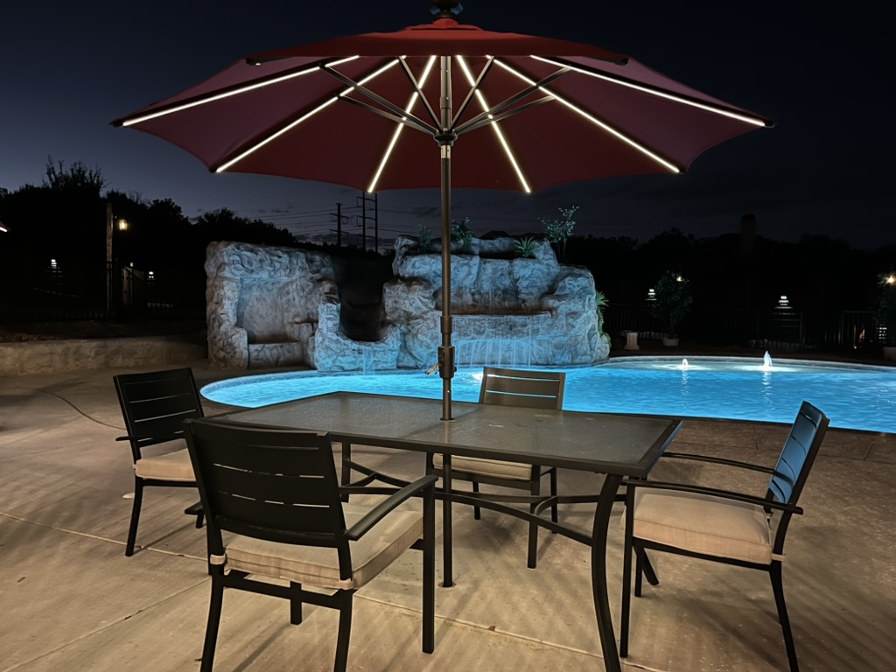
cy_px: 336
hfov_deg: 67.3
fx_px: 673
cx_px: 448
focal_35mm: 26
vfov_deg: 53.1
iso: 640
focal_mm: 5.1
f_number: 1.6
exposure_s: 1/12
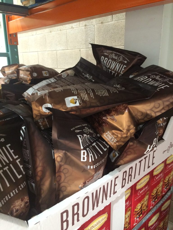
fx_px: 193
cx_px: 86
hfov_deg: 48.2
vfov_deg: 61.7
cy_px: 115
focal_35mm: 29
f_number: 2.2
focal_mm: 4.15
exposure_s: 1/24
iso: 250
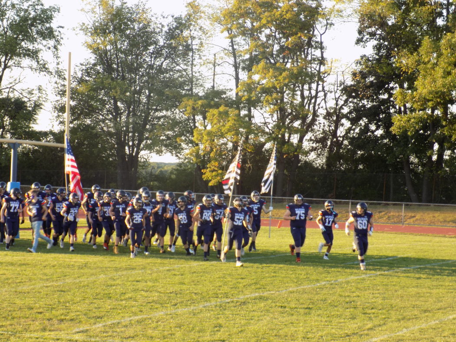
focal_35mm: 132
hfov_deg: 14.9
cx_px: 228
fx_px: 1739
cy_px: 171
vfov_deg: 11.2
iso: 80
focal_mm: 23.4
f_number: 5
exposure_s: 1/50
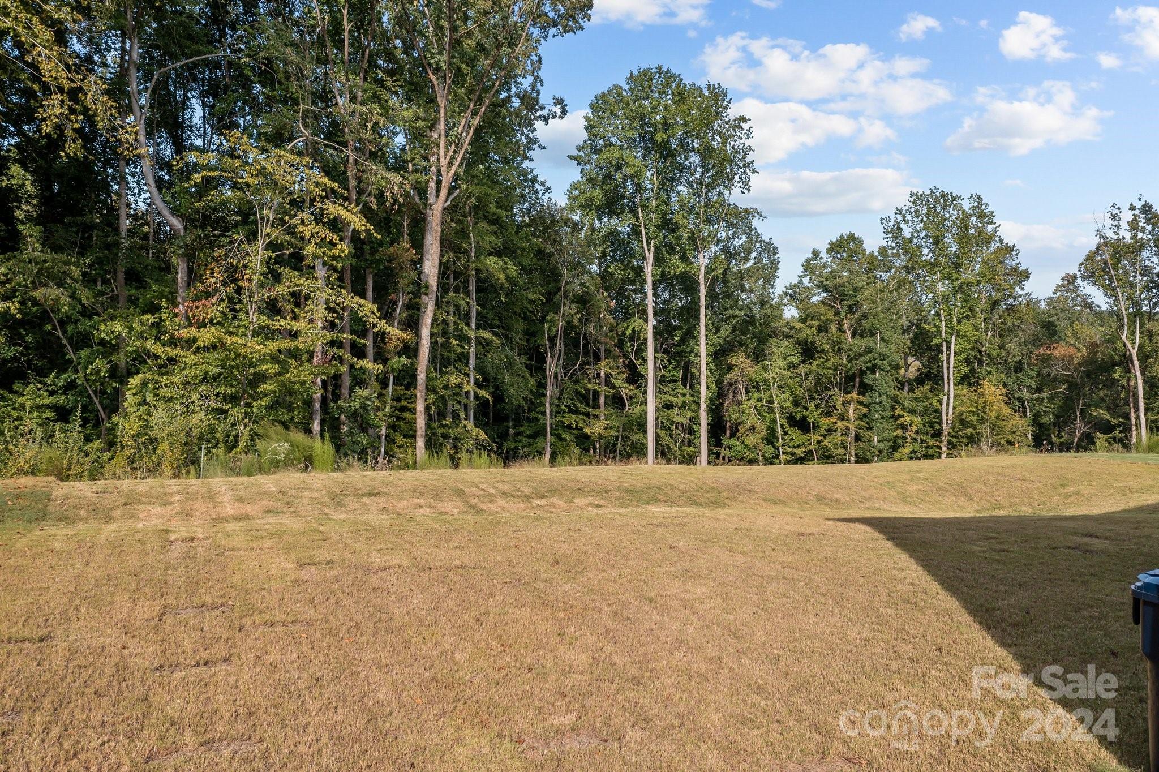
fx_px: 901
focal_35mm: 28
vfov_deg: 46.4
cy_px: 386
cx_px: 580
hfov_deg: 65.5
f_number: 5.6
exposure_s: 1/400
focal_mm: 10.26
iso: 100
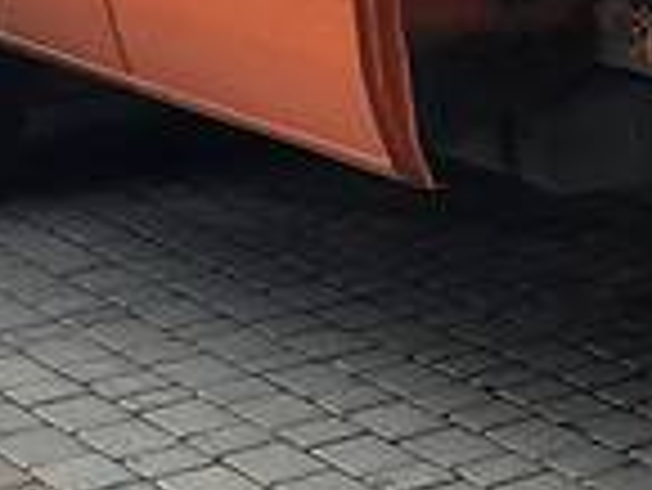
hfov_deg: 11.9
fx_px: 2809
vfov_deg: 9.7
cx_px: 1277
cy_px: -202
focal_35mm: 149
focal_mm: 3.6
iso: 40
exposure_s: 1/705
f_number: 1.9
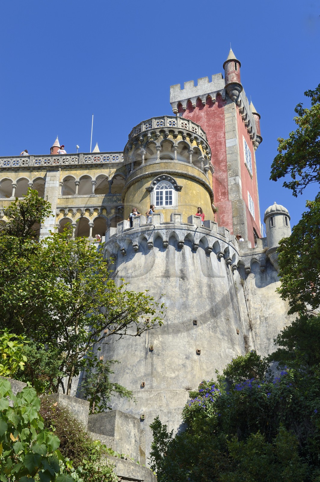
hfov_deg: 26.9
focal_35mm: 50
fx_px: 668
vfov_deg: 39.6
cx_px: 160
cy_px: 241
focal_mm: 50
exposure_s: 1/250
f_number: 11
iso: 200
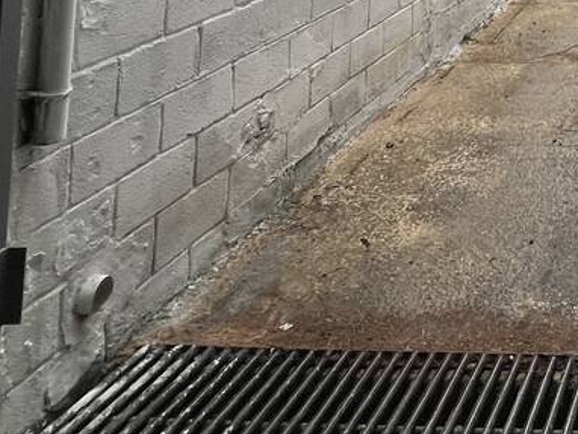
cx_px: 735
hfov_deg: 31.1
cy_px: -278
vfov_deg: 22.3
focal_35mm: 49
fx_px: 819
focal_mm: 1.57
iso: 32
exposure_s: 1/104
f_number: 1.8
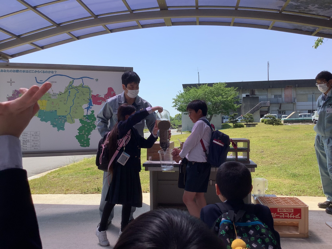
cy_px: 124
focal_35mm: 31
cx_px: 166
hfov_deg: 58.4
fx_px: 297
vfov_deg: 45.4
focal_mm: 3.3
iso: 25
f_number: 2.4
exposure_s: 1/1181
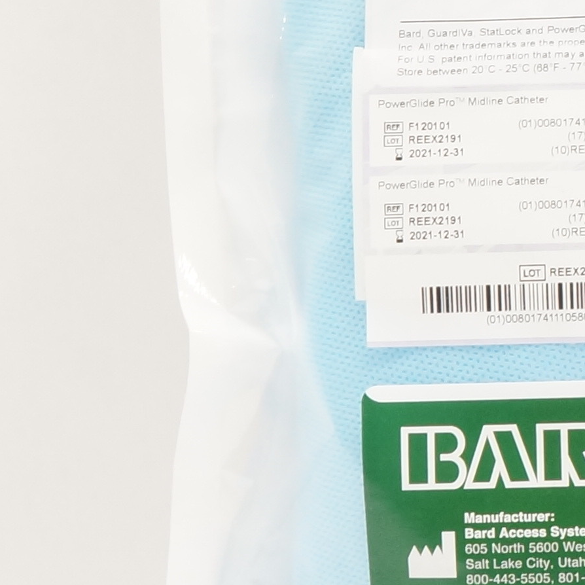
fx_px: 2409
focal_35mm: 126
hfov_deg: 13.2
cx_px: 814
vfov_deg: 13.8
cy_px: 172
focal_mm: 18
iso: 800
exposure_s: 1/20
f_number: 13
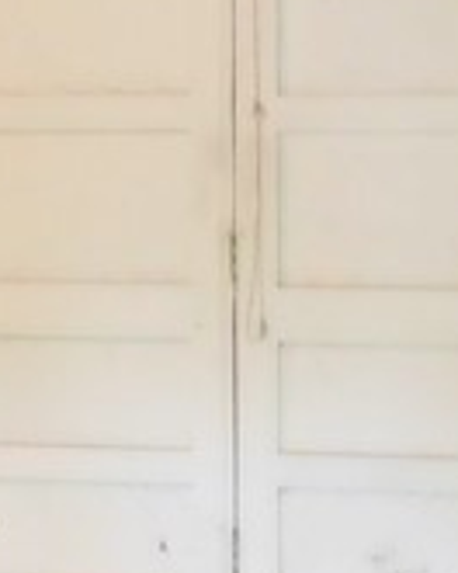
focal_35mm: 139
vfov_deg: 13.5
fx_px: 2355
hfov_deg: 11.1
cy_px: 681
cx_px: 288
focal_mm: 4
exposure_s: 1/8
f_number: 3
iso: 450
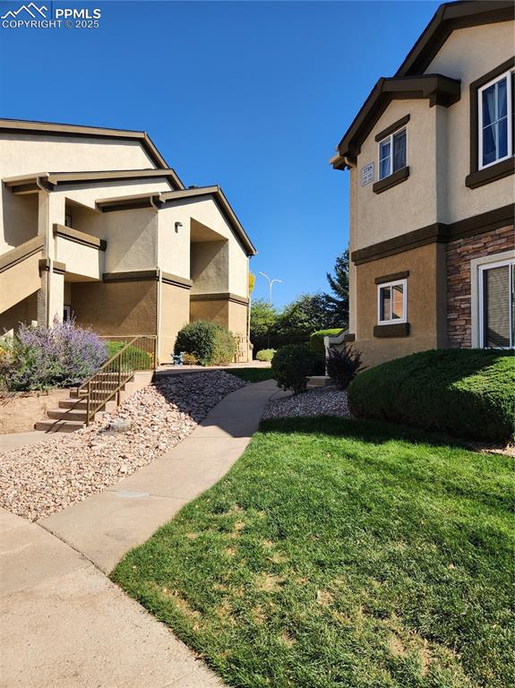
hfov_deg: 58.8
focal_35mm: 23
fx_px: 457
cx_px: 258
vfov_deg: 74.0
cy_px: 344
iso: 20
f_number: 1.8
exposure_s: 1/1235
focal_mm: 5.4
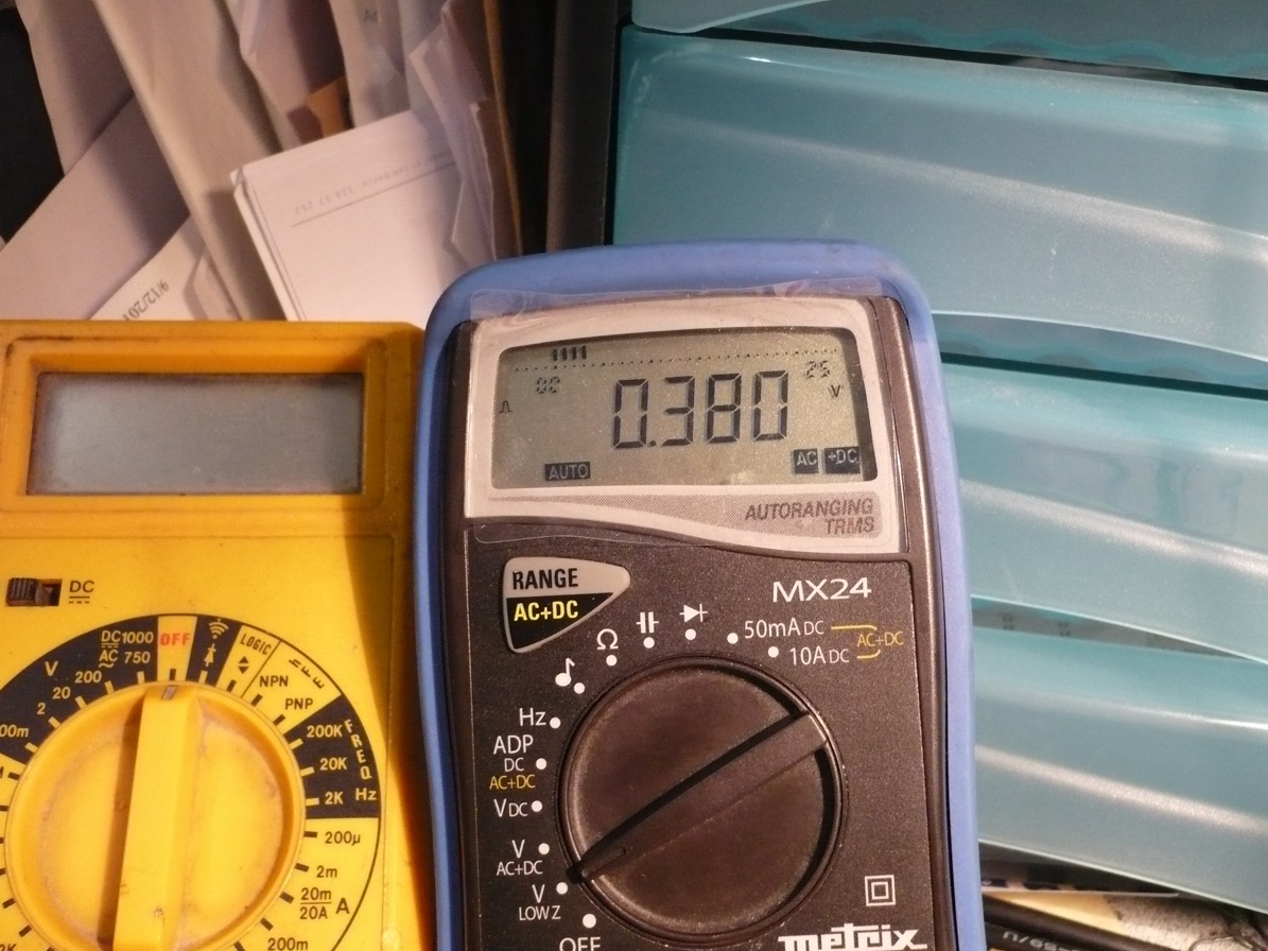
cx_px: 635
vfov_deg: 39.6
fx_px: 1319
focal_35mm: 36
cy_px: 469
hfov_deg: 51.4
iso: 400
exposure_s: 1/25
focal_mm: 5.8
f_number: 2.8
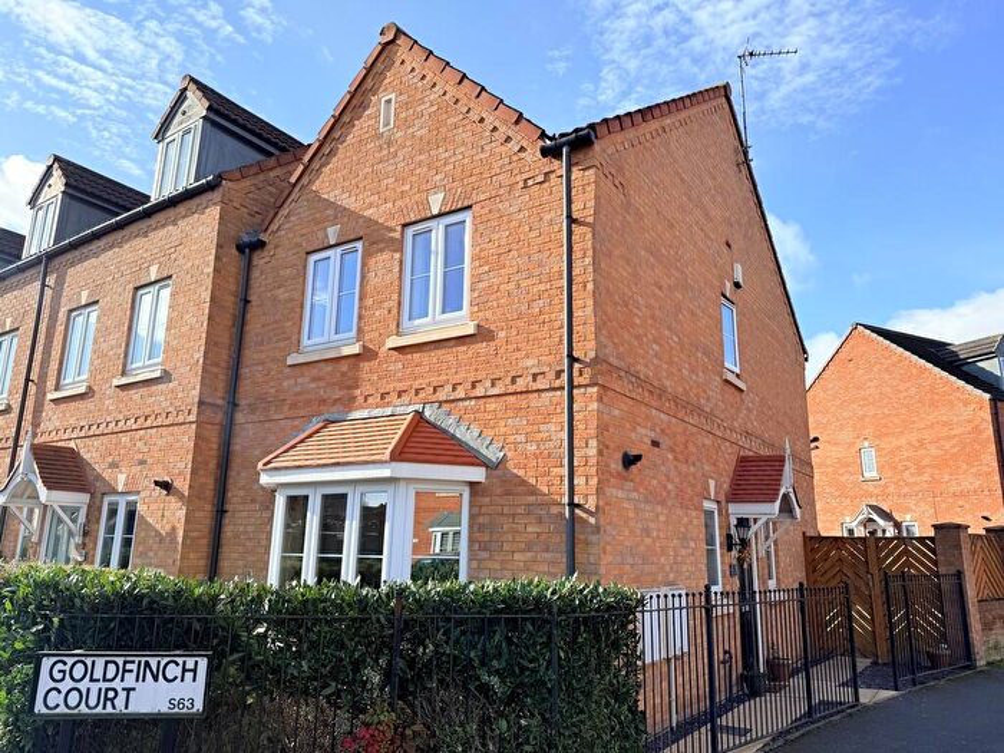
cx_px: 502
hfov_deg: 71.6
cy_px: 376
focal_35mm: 24
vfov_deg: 56.8
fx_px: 696
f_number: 1.78
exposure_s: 1/2299
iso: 80
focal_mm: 6.76
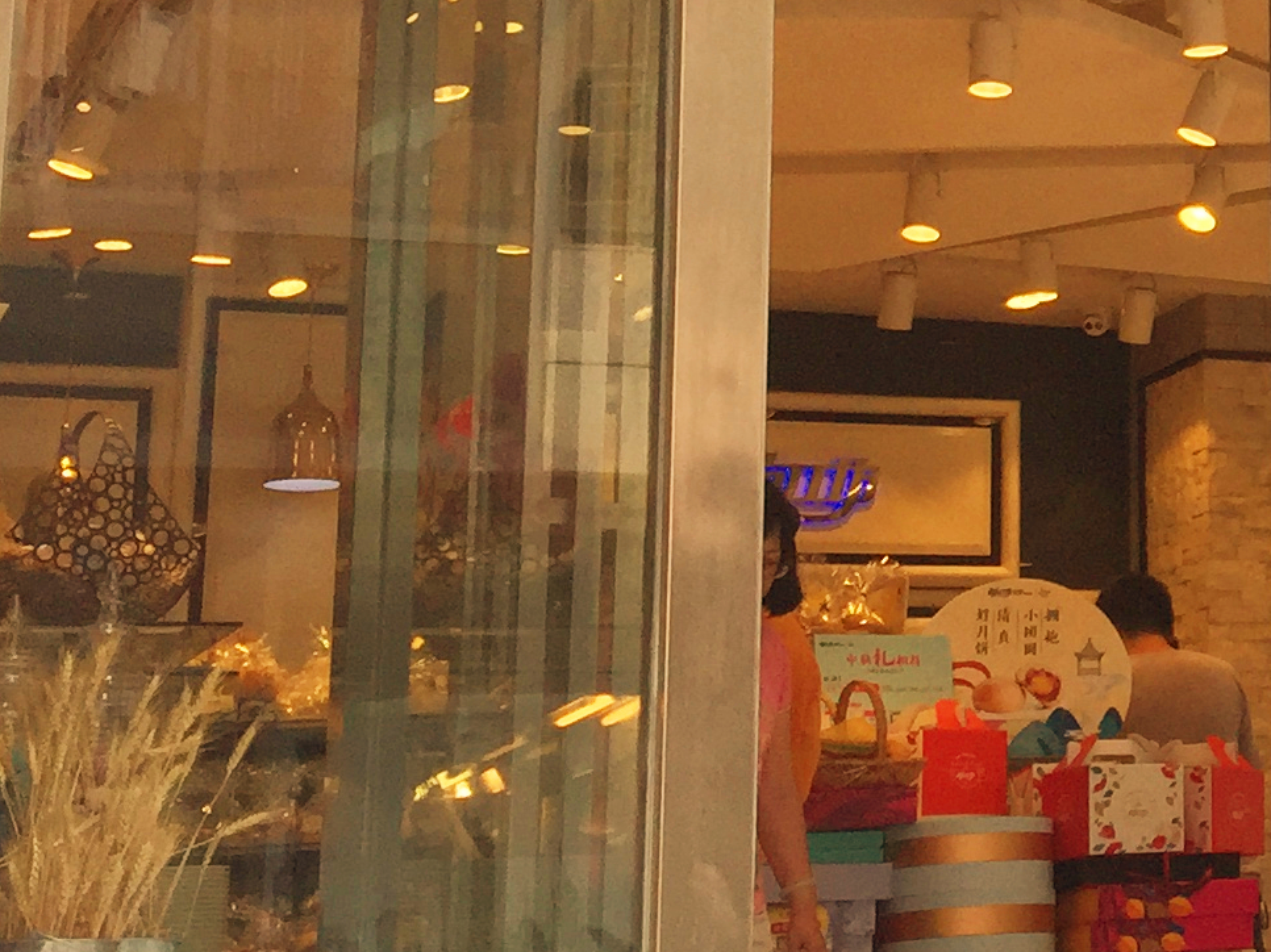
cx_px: 2143
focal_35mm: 98
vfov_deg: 15.0
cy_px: 191
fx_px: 3597
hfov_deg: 17.2
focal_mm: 4.15
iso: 32
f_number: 2.2
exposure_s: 1/347
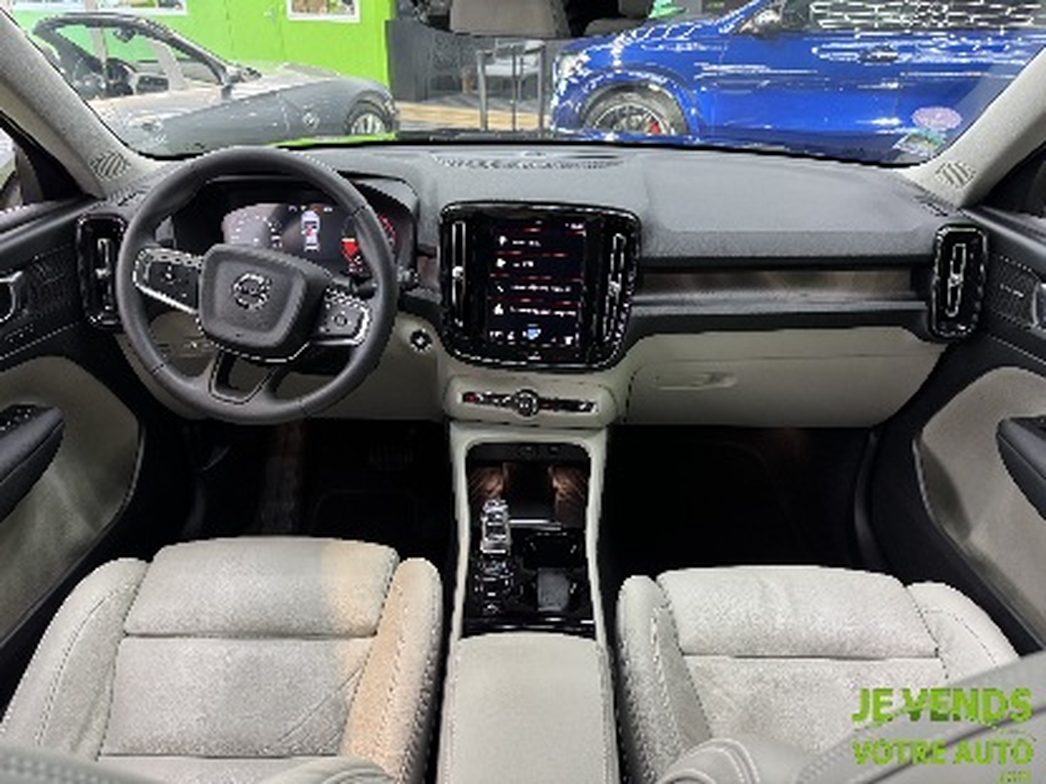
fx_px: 725
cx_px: 523
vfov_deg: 56.8
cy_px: 392
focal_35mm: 24
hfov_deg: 71.6
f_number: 1.78
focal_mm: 6.76
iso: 400
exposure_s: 1/57
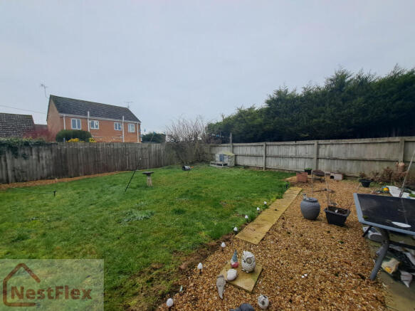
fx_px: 156
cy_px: 156
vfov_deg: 89.9
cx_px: 208
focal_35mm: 13
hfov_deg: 106.2
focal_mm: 1.74
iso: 50
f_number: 2.2
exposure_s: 1/197
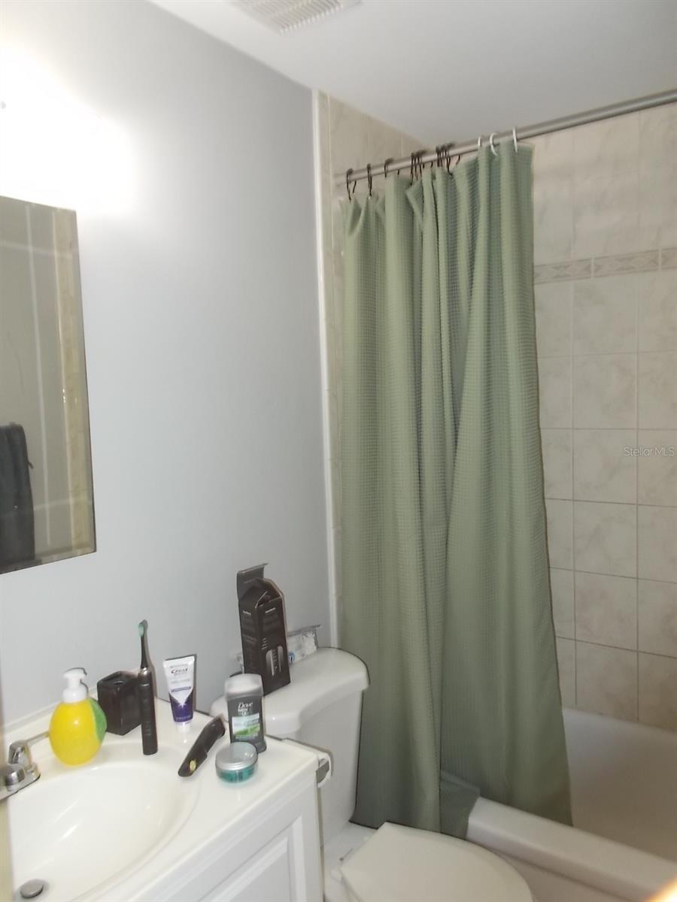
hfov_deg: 53.1
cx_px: 338
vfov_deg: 67.3
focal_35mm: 26
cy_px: 451
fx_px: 678
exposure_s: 1/25
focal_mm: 4.6
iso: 200
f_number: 3.2
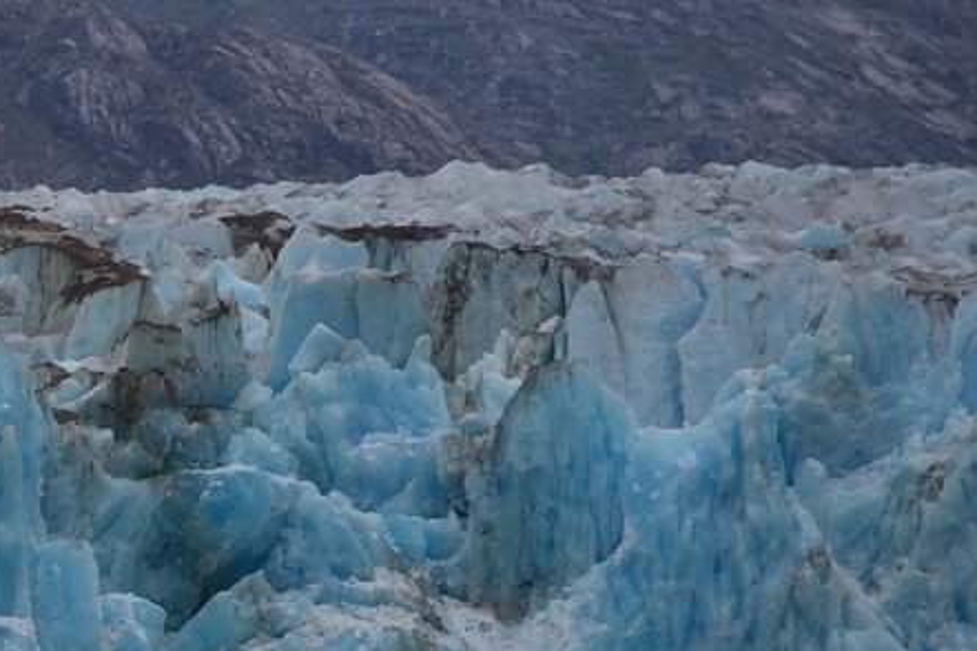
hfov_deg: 5.9
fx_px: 9444
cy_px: 591
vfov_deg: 3.9
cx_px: -13
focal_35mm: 348
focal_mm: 120
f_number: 4
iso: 140
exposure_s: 1/250
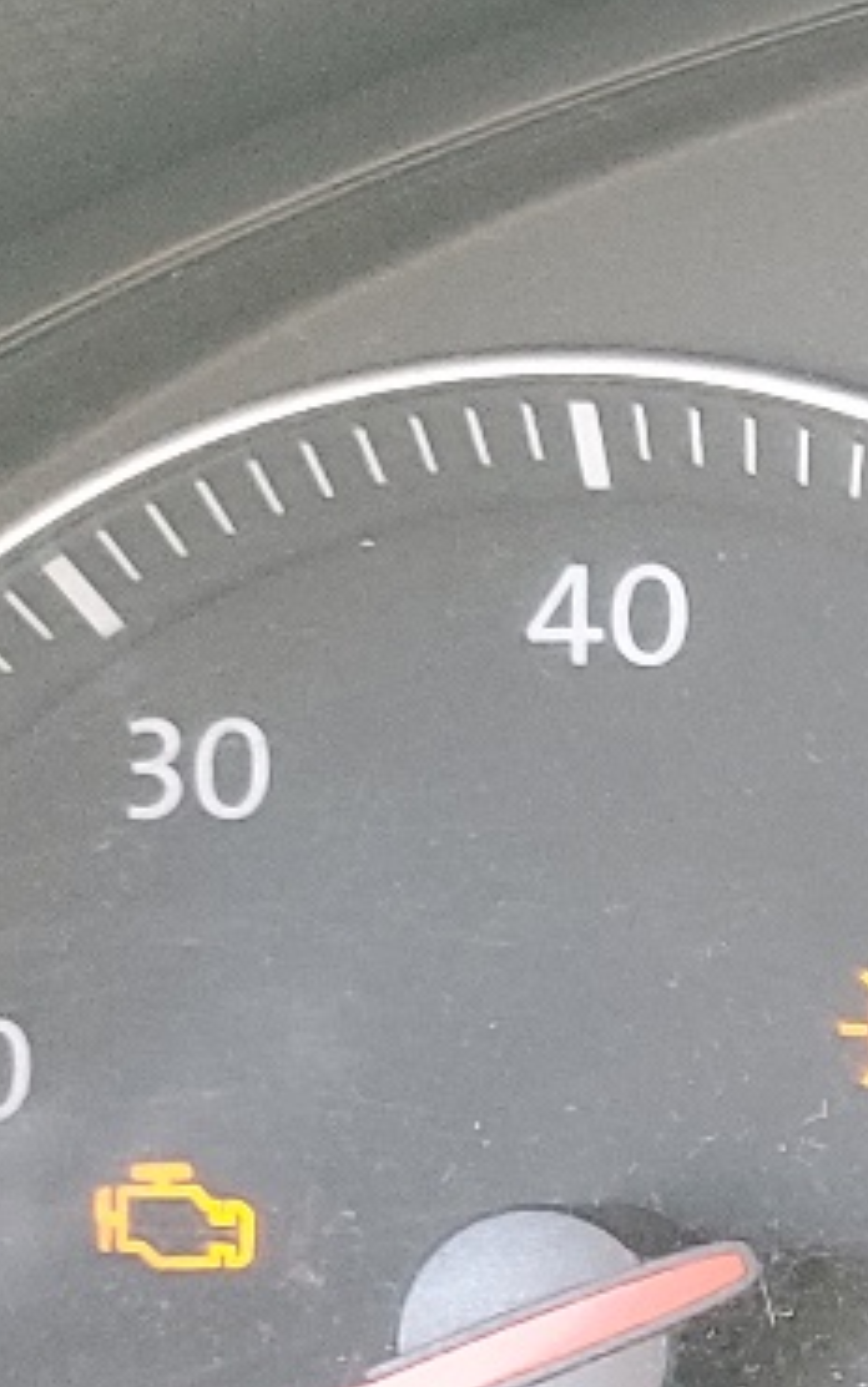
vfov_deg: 17.0
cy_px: 1507
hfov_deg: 9.5
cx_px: 2260
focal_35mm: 119
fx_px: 4502
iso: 112
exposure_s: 1/60.2
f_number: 1.5
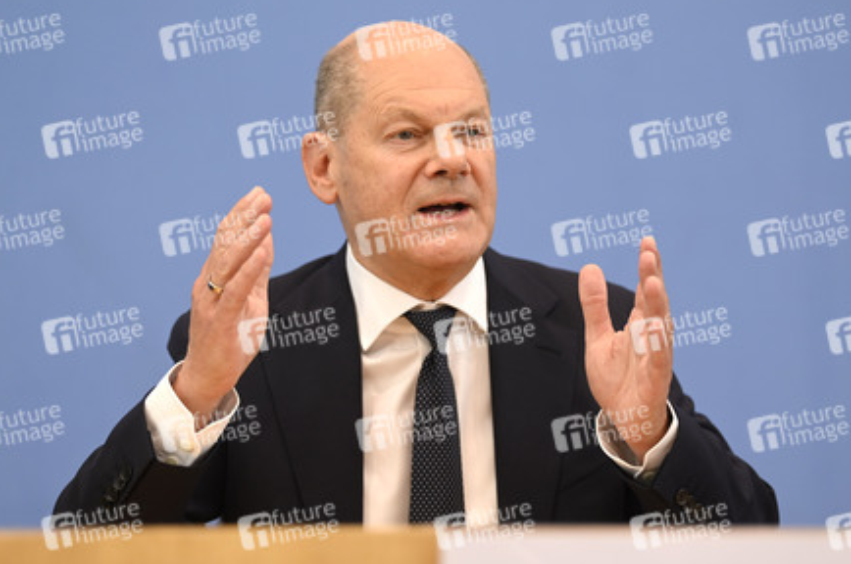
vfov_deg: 13.1
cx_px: 432
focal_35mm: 104
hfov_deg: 19.7
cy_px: 282
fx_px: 2455
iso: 1000
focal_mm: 100
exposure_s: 1/800
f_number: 2.8
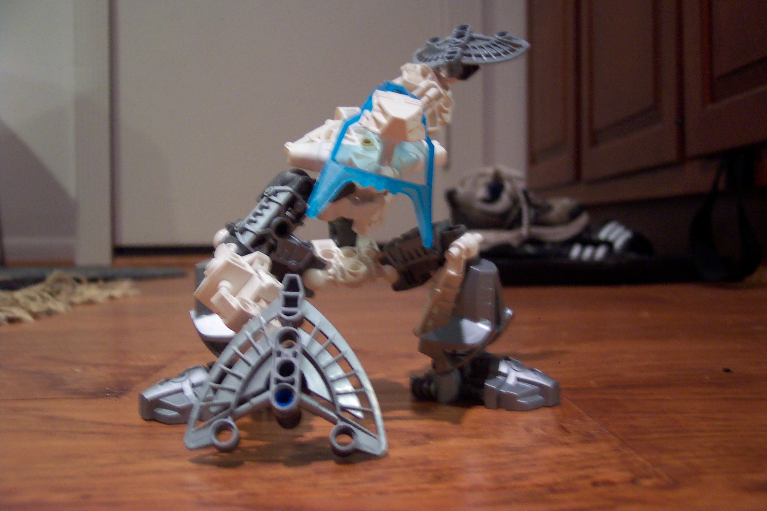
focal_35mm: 38
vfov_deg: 35.1
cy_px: 256
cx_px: 384
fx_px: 810
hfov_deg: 50.7
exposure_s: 1/8
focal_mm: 8
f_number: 2.8
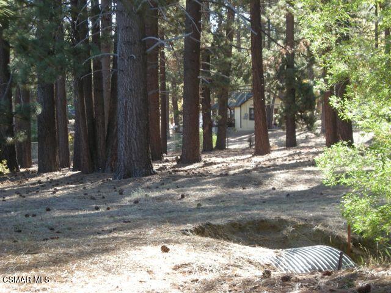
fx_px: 1186
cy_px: 146
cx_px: 196
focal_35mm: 105
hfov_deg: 18.7
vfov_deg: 14.1
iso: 92
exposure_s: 1/69.3
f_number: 4.7
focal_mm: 17.1
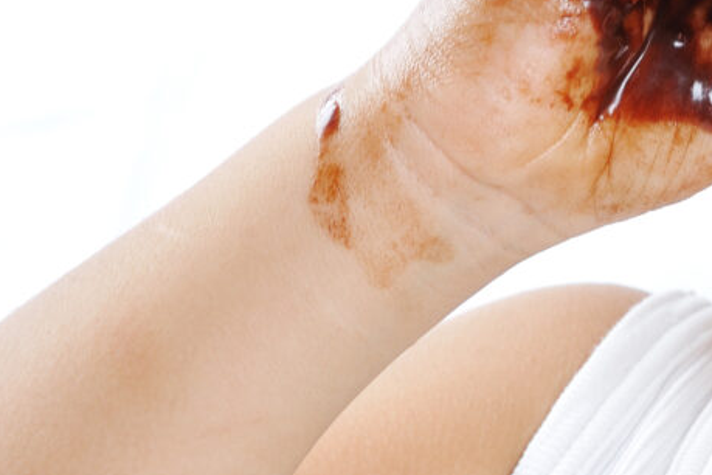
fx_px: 9710
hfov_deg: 4.2
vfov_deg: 2.8
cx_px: 901
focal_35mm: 491
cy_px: -76
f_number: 13
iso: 200
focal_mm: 98
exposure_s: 1/125
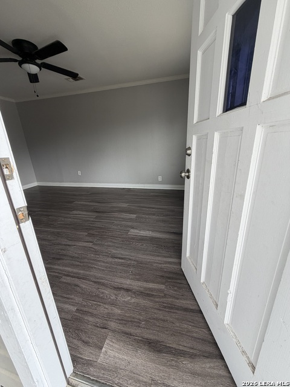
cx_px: 145
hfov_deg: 85.7
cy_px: 194
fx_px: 156
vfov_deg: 102.1
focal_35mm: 14
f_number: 2.2
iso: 80
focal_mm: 2.22
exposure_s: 1/121
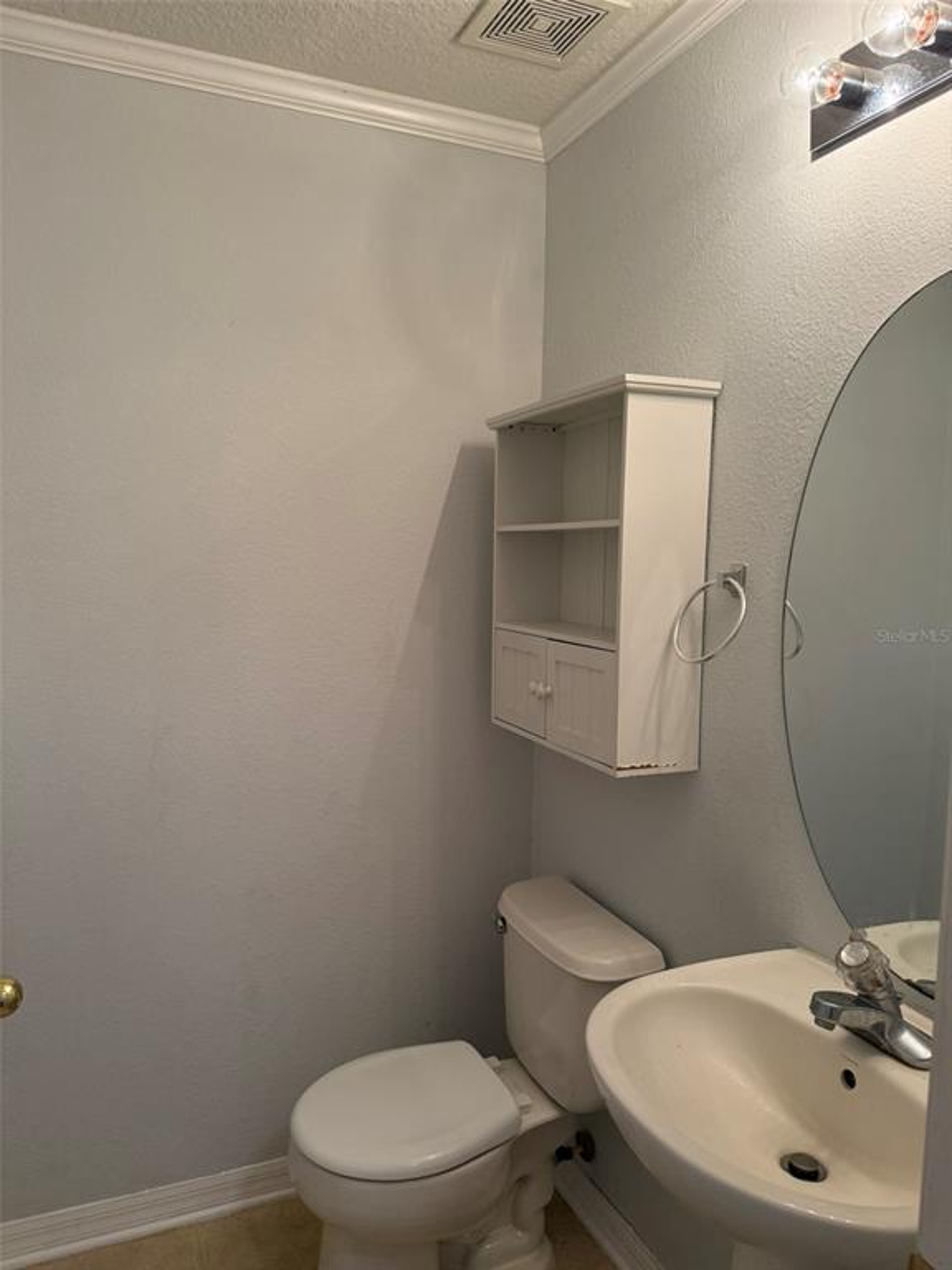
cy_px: 635
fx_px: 880
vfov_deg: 71.6
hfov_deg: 56.8
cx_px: 476
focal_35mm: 24
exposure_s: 1/148
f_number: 1.78
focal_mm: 6.76
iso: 200
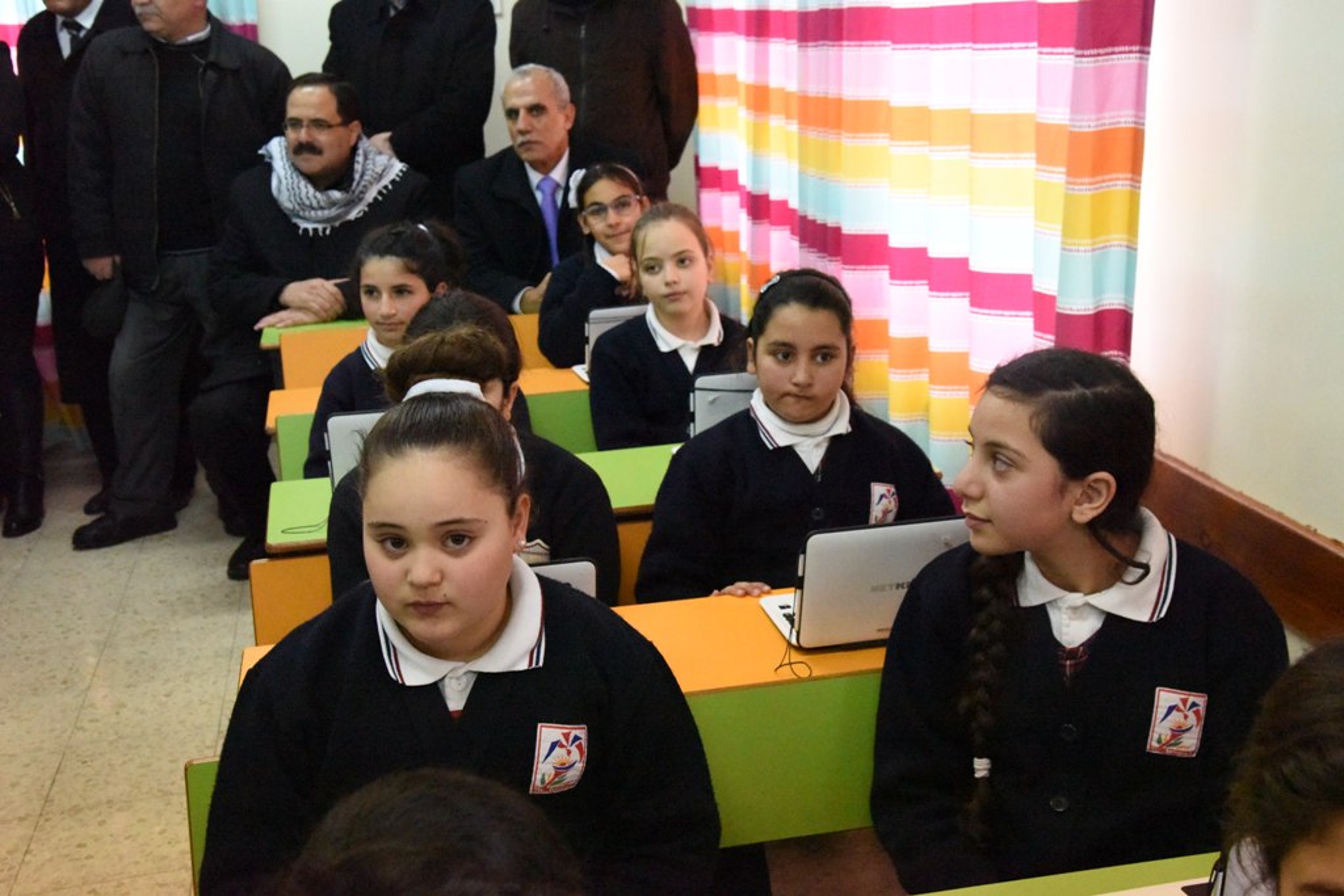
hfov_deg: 44.5
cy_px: 448
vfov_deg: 30.5
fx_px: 1643
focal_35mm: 44
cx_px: 672
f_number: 9
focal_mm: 44
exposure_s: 1/320
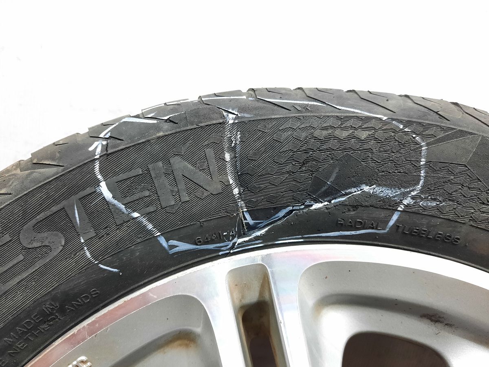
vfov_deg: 54.9
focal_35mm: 25
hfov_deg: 69.4
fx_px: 353
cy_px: 184
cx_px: 244
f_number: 2
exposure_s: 1/50
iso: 320
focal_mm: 4.6
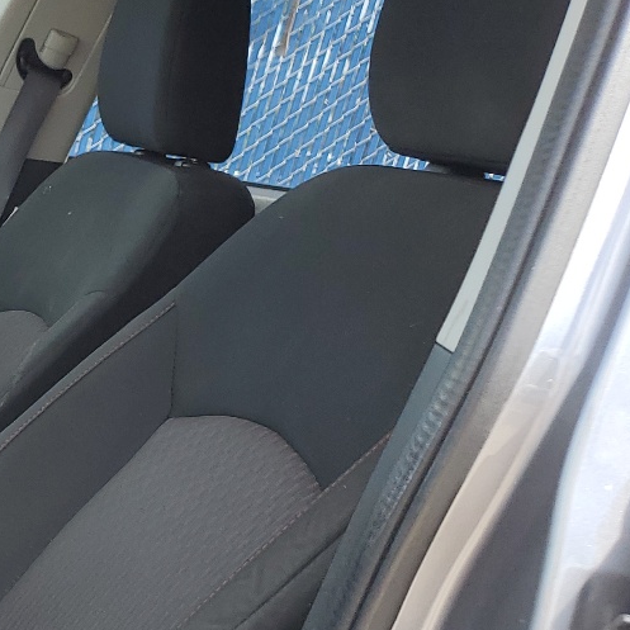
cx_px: -359
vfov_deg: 23.1
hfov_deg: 19.7
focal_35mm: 74
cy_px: 466
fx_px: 1524
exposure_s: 1/435
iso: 50
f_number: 1.5
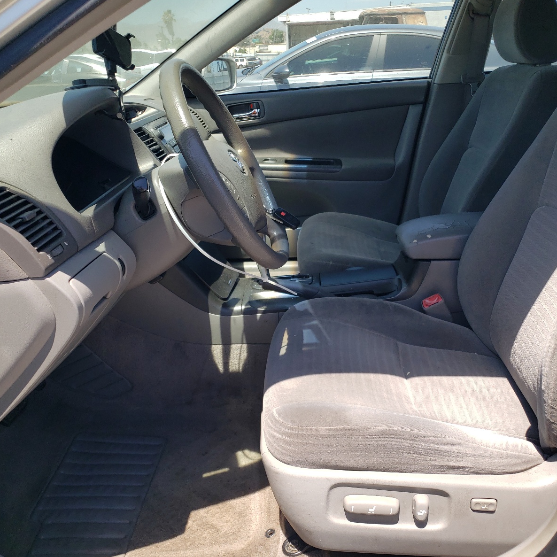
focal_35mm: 31
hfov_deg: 52.5
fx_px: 564
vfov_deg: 52.5
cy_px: 277
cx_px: 286
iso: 50
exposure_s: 1/1111
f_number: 1.5
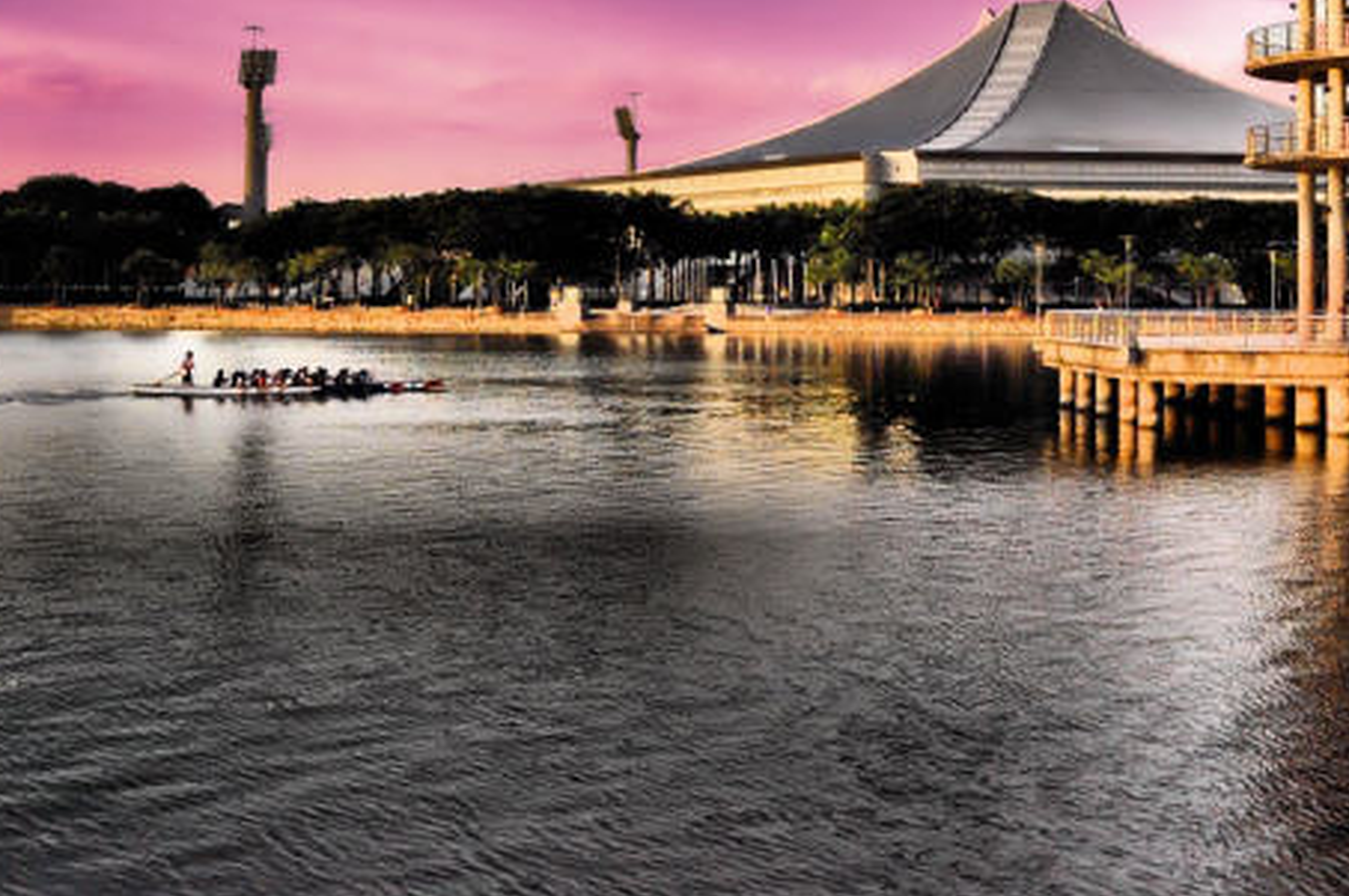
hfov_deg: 37.4
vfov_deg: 25.2
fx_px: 1984
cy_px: 241
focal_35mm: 53
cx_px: 813
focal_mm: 20
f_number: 8
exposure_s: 1/640
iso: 800
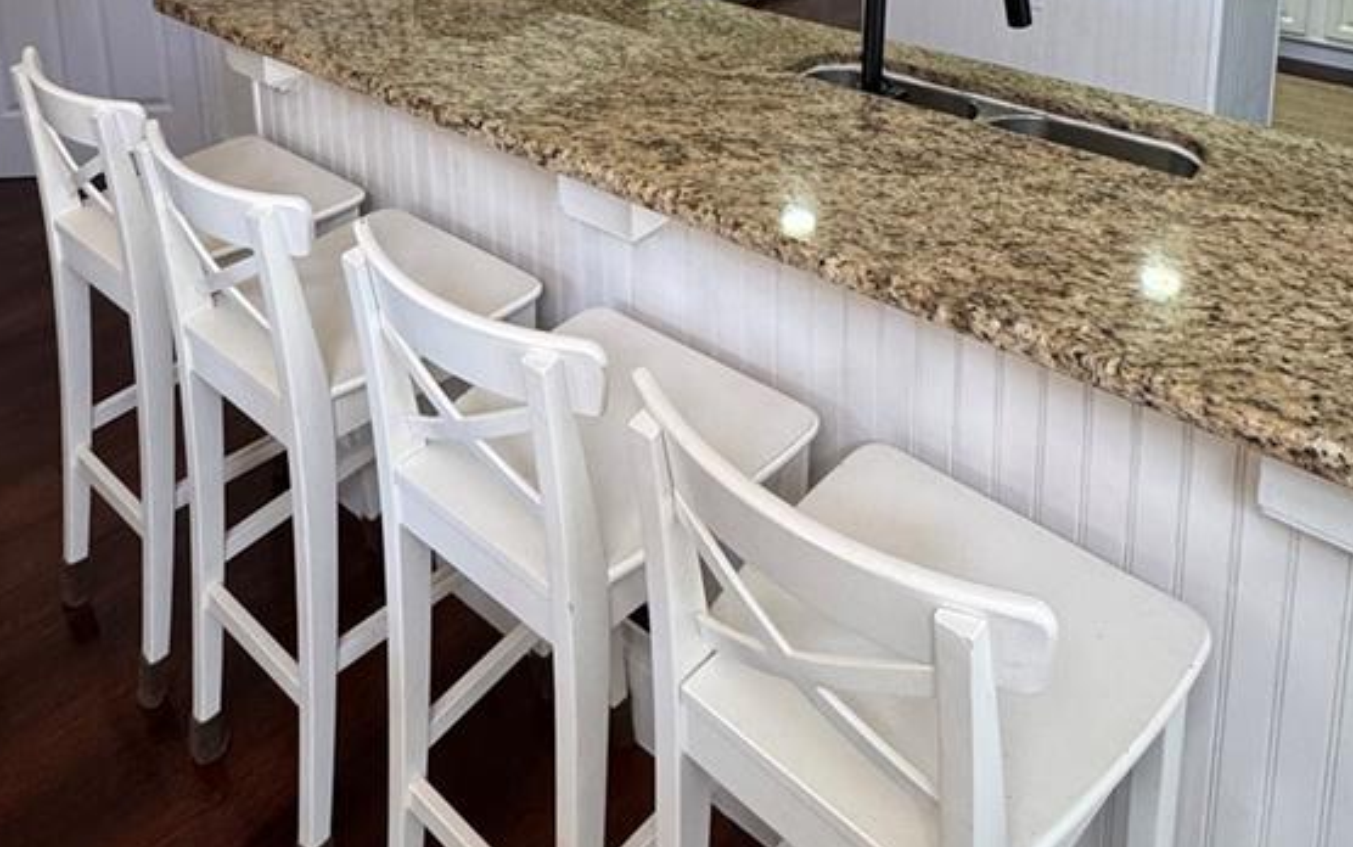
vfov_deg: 33.5
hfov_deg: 59.6
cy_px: -119
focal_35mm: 32
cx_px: 667
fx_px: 1180
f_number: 2.2
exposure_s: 1/120
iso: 200
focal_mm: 2.22
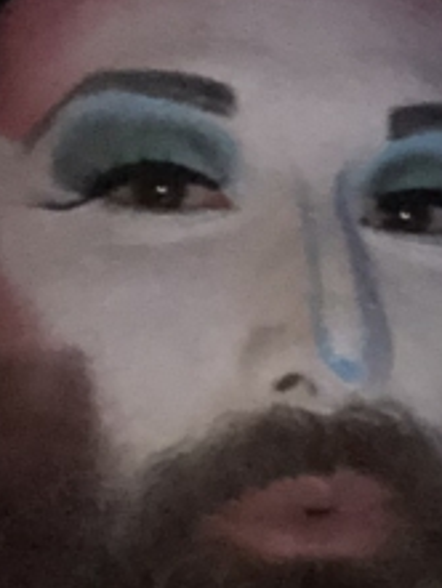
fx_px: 2534
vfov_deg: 13.2
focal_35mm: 149
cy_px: 208
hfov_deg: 9.4
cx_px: 825
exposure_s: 1/16
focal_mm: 2.87
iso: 640
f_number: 2.2
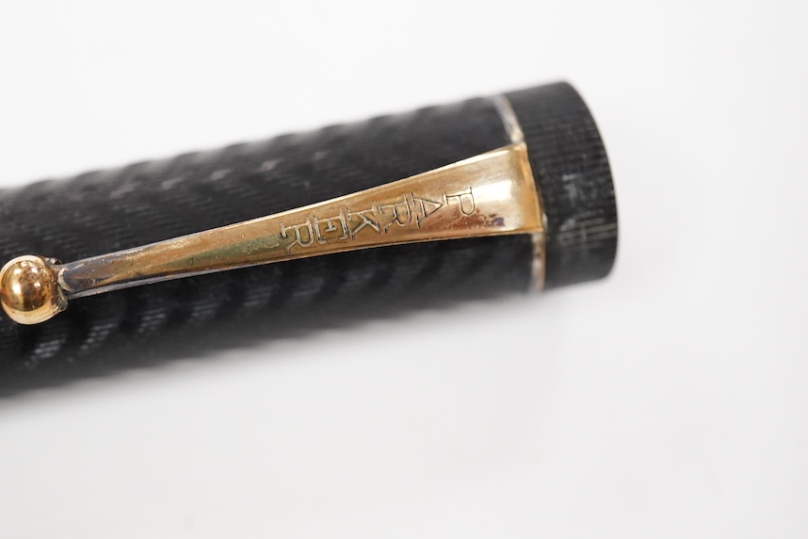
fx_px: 1324
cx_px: 285
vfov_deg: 23.0
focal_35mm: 59
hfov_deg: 33.7
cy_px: 243
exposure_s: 1/200
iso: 2500
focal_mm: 30
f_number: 8
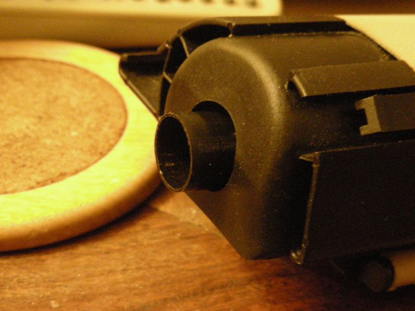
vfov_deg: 17.4
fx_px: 1019
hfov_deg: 23.0
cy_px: 145
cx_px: 204
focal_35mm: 85
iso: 800
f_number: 3.5
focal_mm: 13.2
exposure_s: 1/6.5
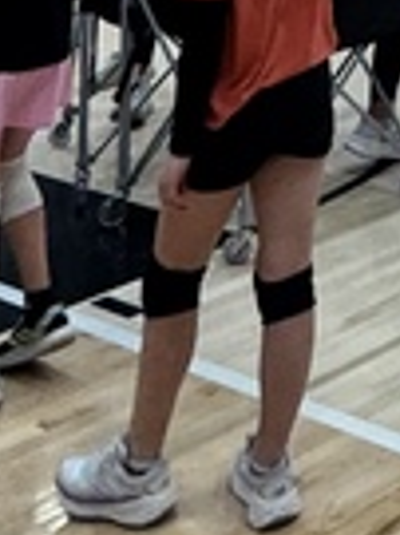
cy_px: -571
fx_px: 1636
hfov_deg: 12.2
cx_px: 816
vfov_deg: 14.8
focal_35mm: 106
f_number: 2.2
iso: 125
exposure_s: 1/120
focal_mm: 2.22
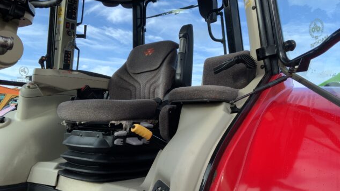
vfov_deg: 36.6
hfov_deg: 61.0
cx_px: 172
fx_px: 288
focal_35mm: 32
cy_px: 96
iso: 16
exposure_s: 1/473
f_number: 1.8
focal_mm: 3
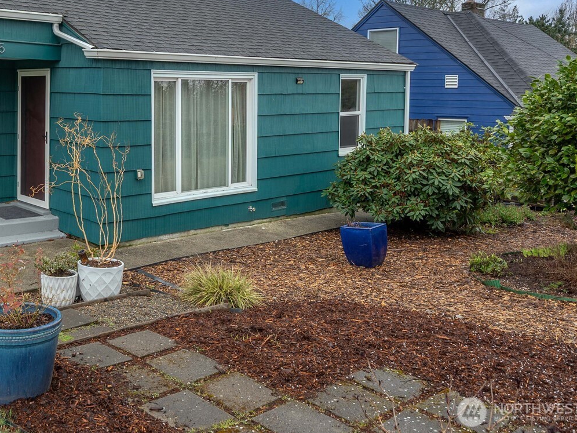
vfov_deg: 38.6
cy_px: 106
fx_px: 600
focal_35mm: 36
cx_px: 107
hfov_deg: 48.2
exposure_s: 1/30
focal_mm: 22
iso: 80
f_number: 7.1
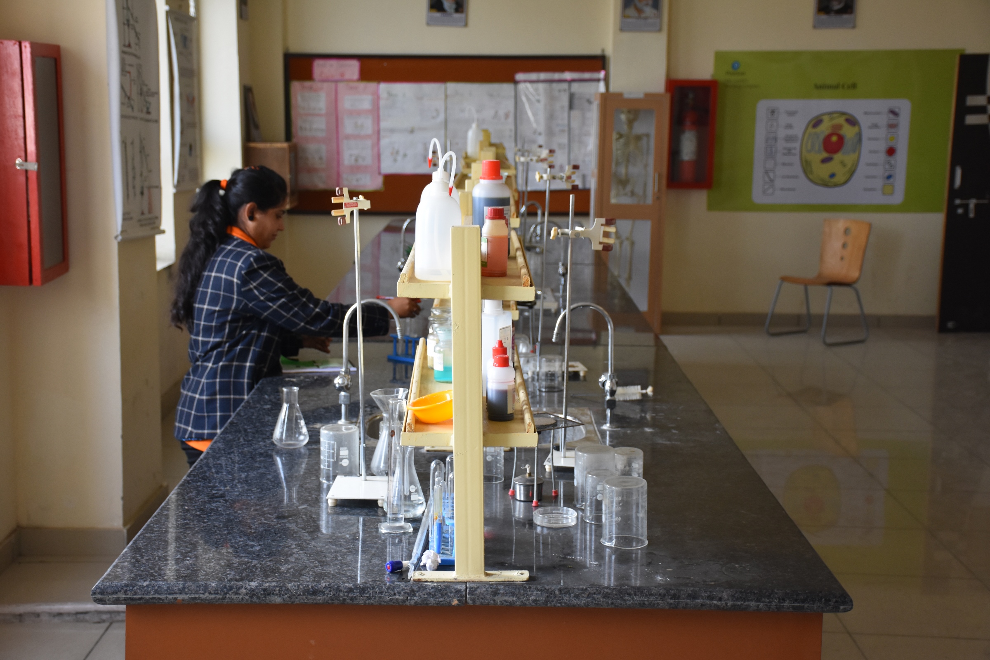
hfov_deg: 37.9
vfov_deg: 25.8
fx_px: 1444
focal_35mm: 52
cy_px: 330
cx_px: 495
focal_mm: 35
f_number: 4.2
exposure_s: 1/60
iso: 800
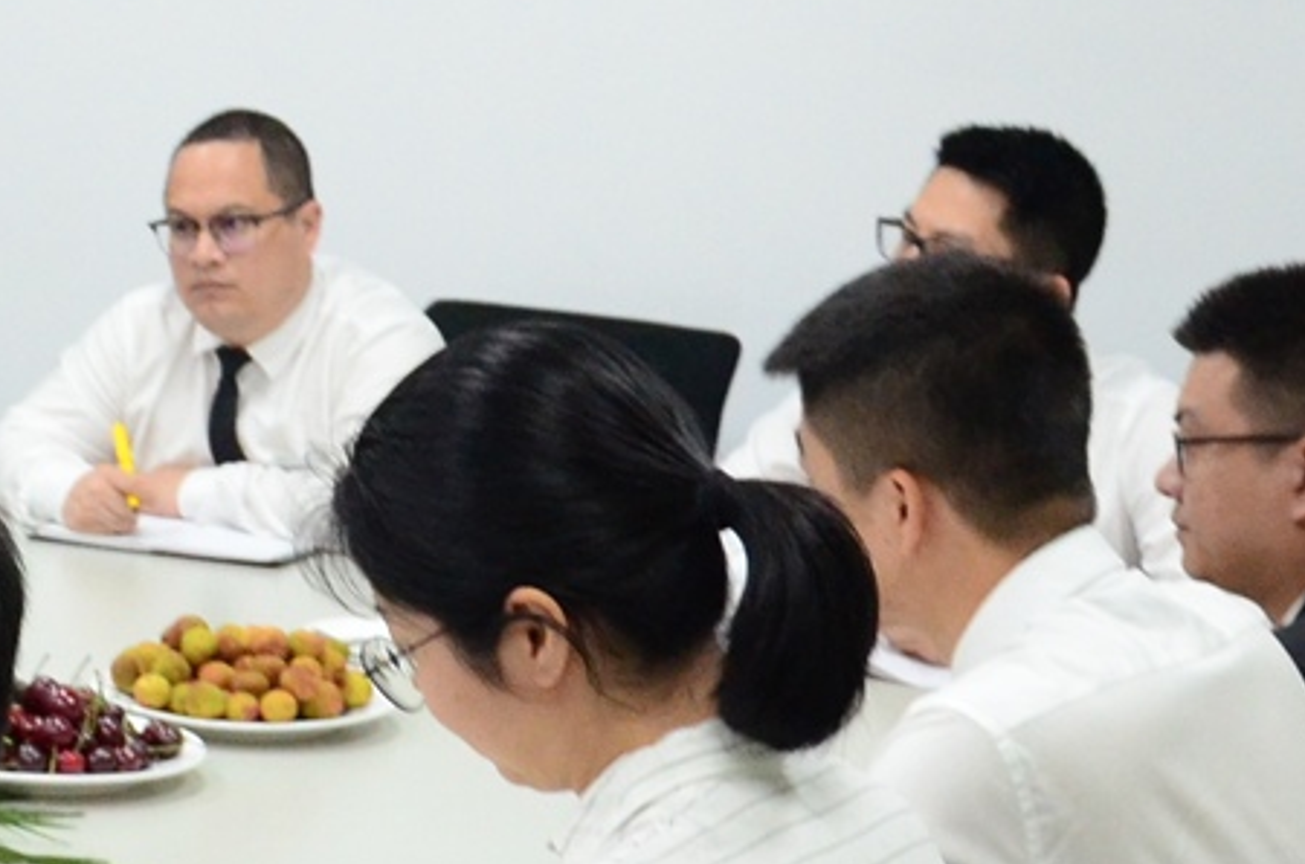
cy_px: 297
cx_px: -139
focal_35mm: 120
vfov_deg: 11.4
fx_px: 4341
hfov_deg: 16.6
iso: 1600
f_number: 4
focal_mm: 18
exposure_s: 1/25
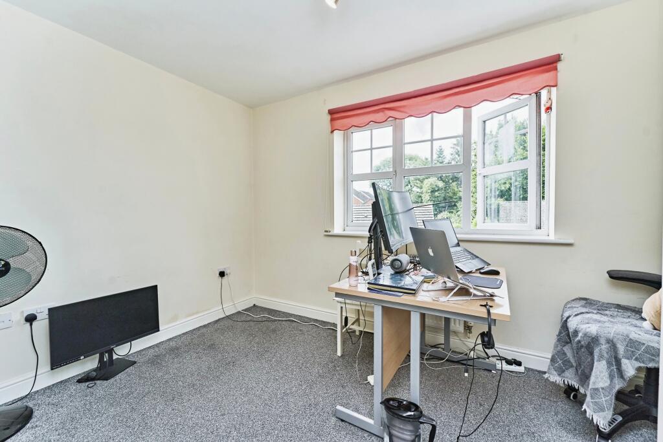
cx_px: 332
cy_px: 221
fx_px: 258
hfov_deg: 104.2
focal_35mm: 14
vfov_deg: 81.2
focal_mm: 14
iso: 400
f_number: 8
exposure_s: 1/160
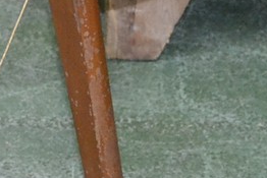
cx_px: -179
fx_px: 2582
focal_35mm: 348
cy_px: 48
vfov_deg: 4.0
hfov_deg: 5.8
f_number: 5
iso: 2500
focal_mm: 38
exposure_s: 1/60
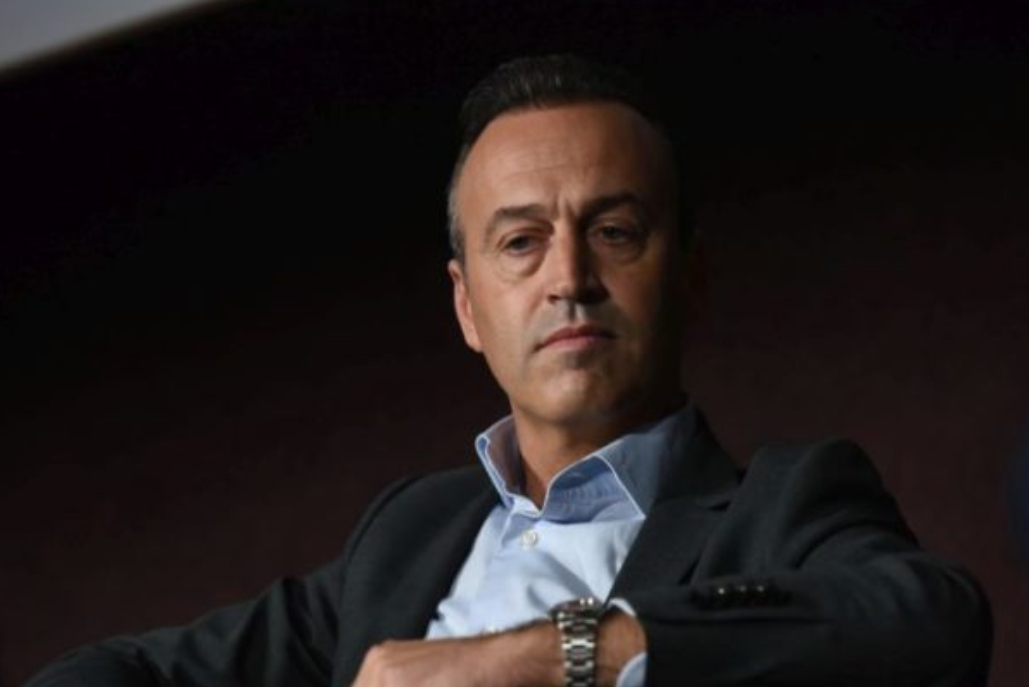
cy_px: 382
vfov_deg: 6.4
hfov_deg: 9.5
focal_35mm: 216
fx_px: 6177
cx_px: 458
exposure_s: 1/160
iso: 1600
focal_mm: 185
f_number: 4.5
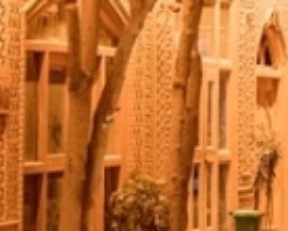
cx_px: 238
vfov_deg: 5.6
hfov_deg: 7.0
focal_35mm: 274
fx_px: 2340
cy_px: -105
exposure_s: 1/100
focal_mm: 42
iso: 2000
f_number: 5.6
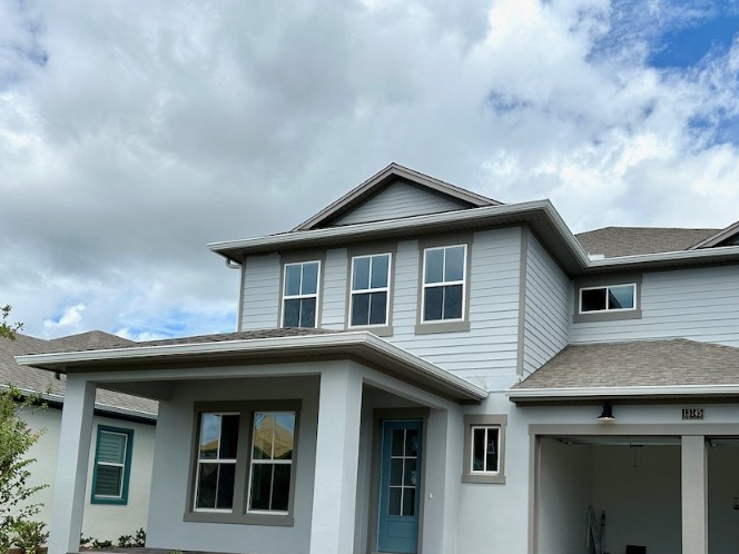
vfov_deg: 37.8
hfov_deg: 50.1
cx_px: 402
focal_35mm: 37
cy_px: 408
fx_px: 790
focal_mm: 6.86
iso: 80
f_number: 1.78
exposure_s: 1/7042
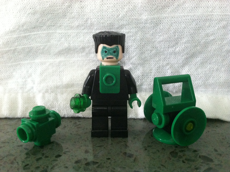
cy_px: 86
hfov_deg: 52.7
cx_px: 115
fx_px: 232
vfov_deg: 40.6
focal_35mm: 35
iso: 400
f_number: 2.8
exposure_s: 1/15
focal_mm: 3.85
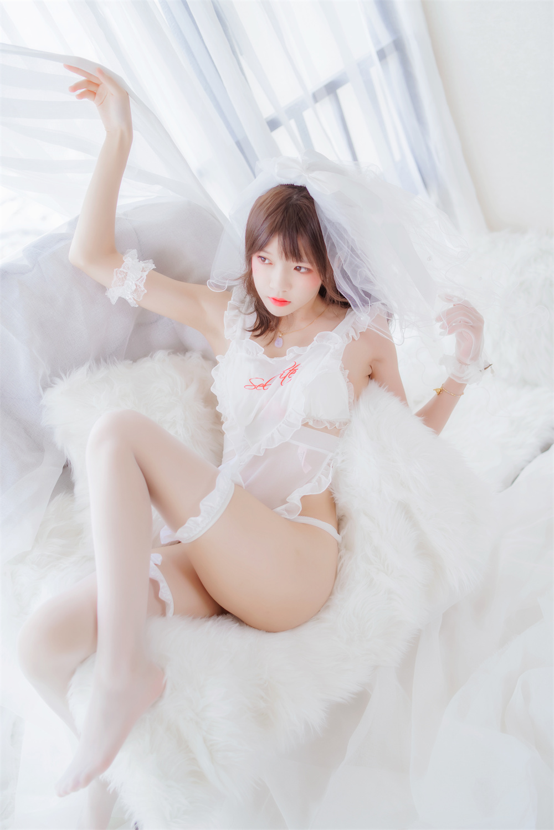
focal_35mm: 35
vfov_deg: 54.4
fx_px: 807
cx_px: 277
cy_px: 415
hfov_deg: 37.9
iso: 200
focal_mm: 35
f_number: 2
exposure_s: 1/200
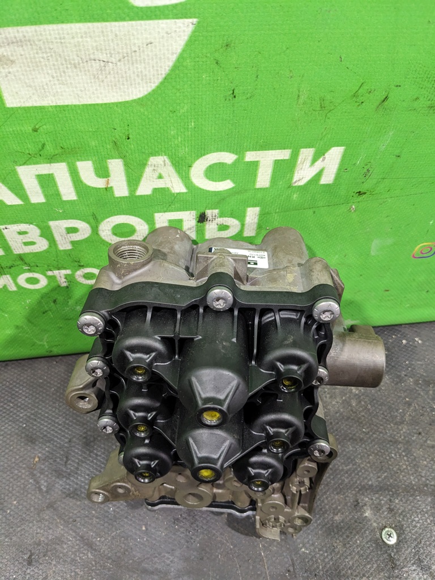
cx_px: 218
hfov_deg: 51.4
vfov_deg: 65.3
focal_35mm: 27
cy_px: 290
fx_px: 452
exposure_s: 1/100
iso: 180
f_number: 1.73
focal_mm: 4.38
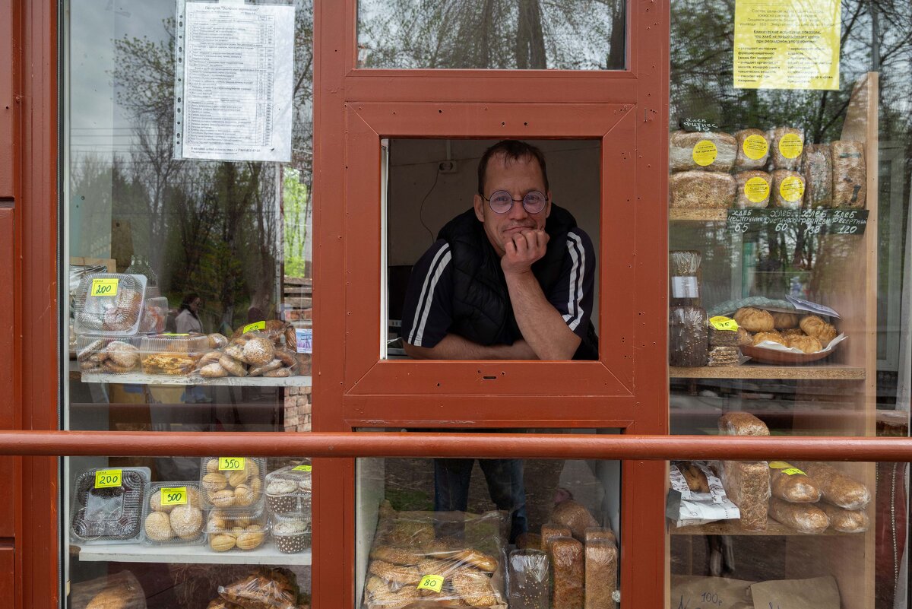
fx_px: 773
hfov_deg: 61.1
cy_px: 304
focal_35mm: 30
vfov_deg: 43.0
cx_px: 456
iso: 320
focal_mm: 30.5
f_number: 8
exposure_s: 1/320
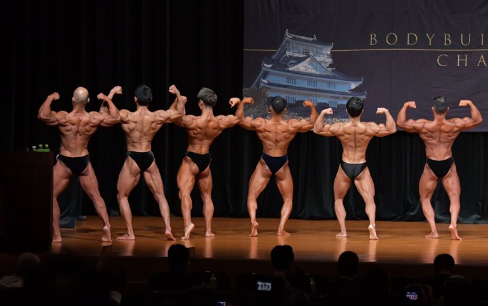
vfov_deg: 8.5
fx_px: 2049
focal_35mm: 154
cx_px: 243
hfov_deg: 13.6
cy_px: 157
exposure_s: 1/400
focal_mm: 100
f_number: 5.6
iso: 5000
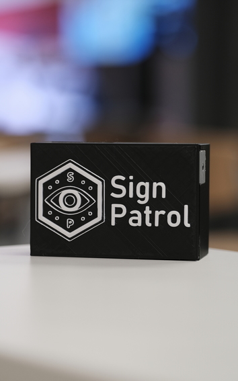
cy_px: 192
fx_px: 1444
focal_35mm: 139
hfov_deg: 9.4
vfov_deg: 15.0
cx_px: 118
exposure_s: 1/125
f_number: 2
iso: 400
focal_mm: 90
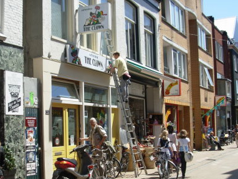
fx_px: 365
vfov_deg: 27.4
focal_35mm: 53
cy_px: 115
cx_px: 94
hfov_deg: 36.0
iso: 50
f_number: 2.9
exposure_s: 1/704
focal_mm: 6.3
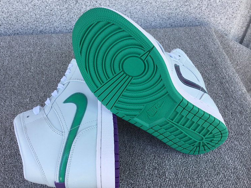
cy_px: 91
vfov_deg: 38.7
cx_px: 115
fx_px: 268
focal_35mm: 37
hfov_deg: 50.1
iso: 25
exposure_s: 1/144
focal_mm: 3.3
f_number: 2.4
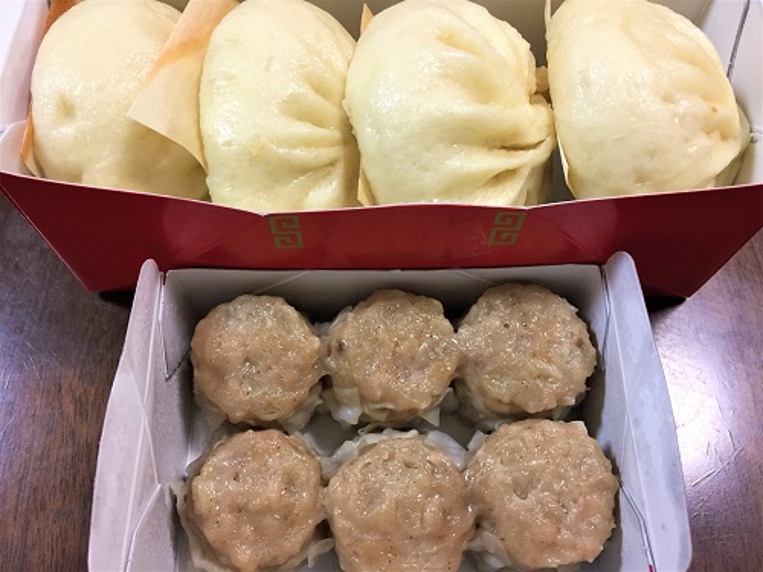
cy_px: 286
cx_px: 382
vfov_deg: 48.2
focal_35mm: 29
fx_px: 639
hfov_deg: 61.7
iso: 125
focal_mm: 4.15
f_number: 2.2
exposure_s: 1/30
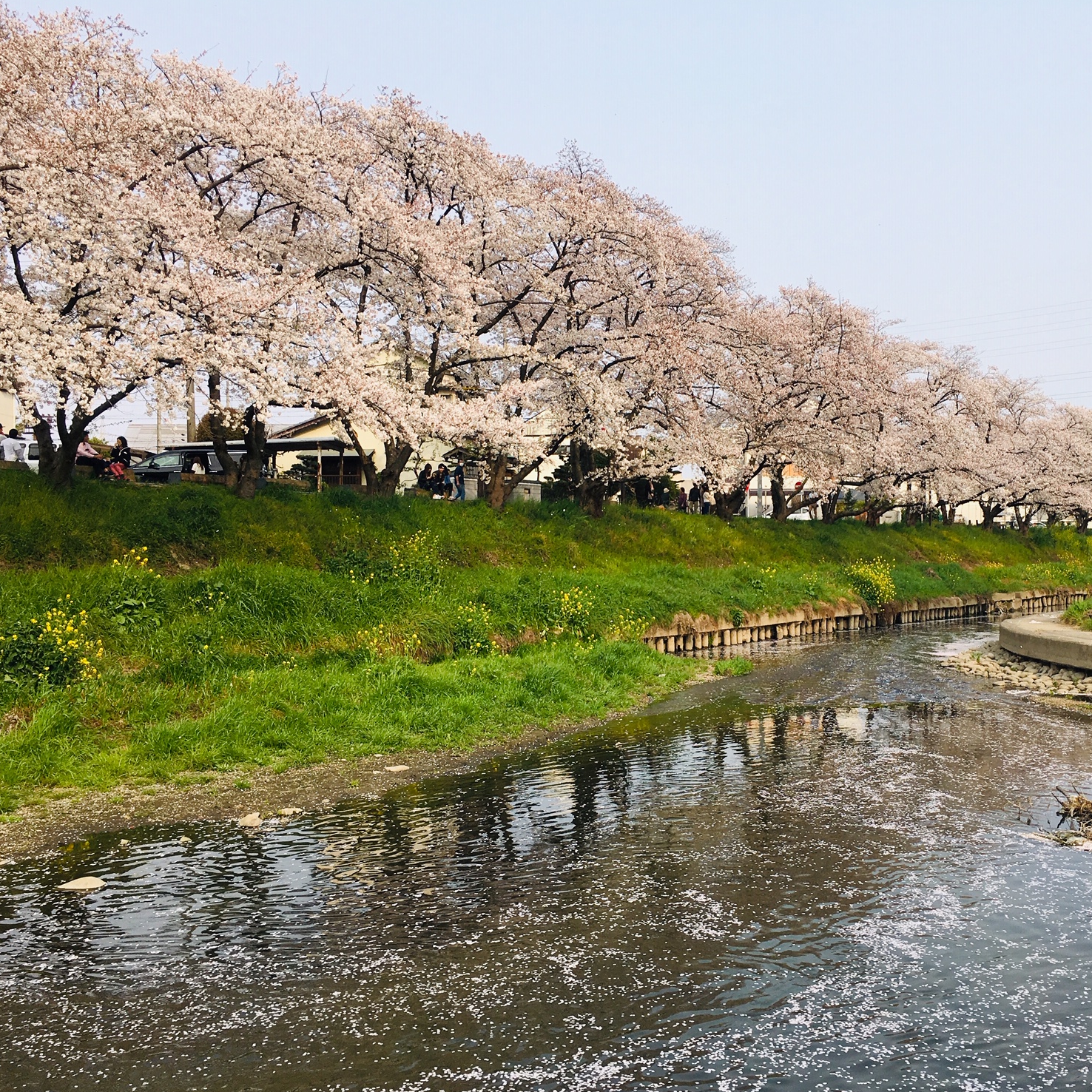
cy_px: 550
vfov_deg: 47.2
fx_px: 1249
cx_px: 715
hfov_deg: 46.6
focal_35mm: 35
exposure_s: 1/1131
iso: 25
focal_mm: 4.15
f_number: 2.2
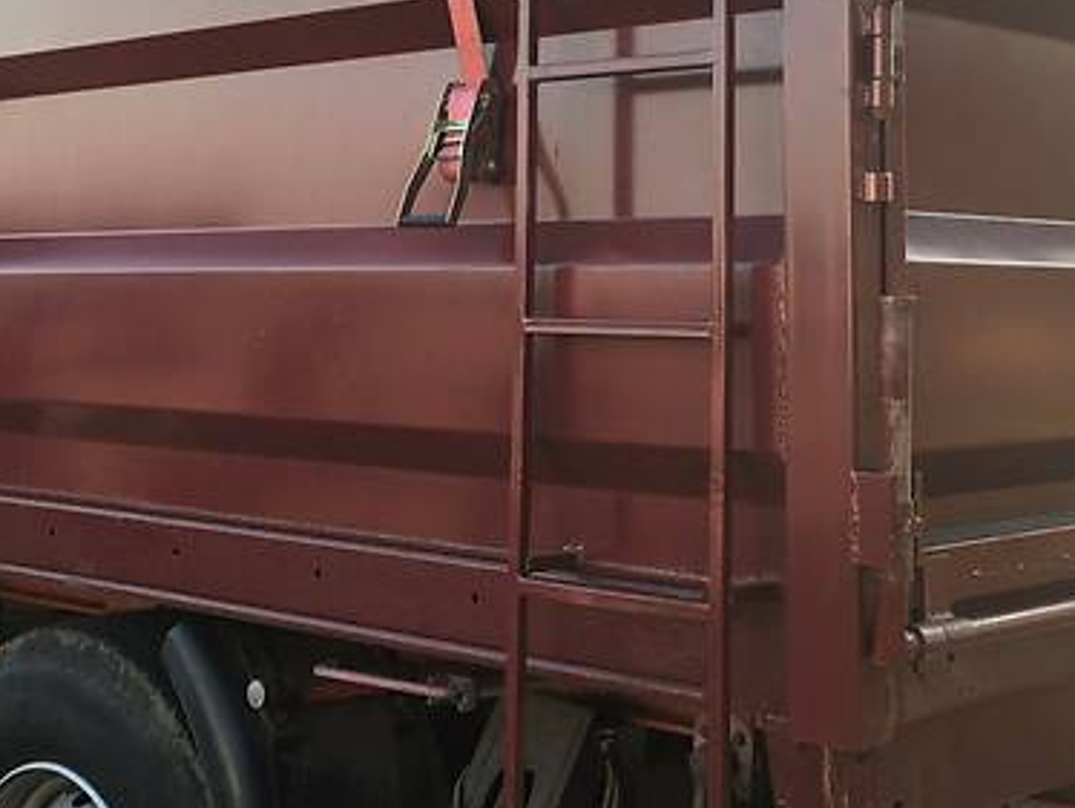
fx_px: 1927
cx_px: 540
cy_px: 63
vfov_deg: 23.0
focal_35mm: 62
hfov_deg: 31.2
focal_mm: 4.2
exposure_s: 1/104
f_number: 2.2
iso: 25
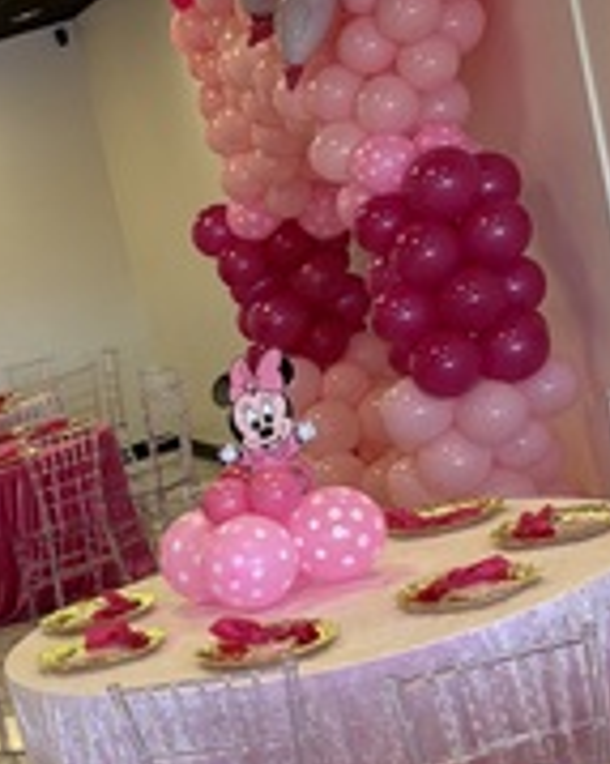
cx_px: -269
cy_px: 662
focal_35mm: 85
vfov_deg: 22.1
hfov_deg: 16.6
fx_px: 1920
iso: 50
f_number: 1.6
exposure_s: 1/64
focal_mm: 5.96
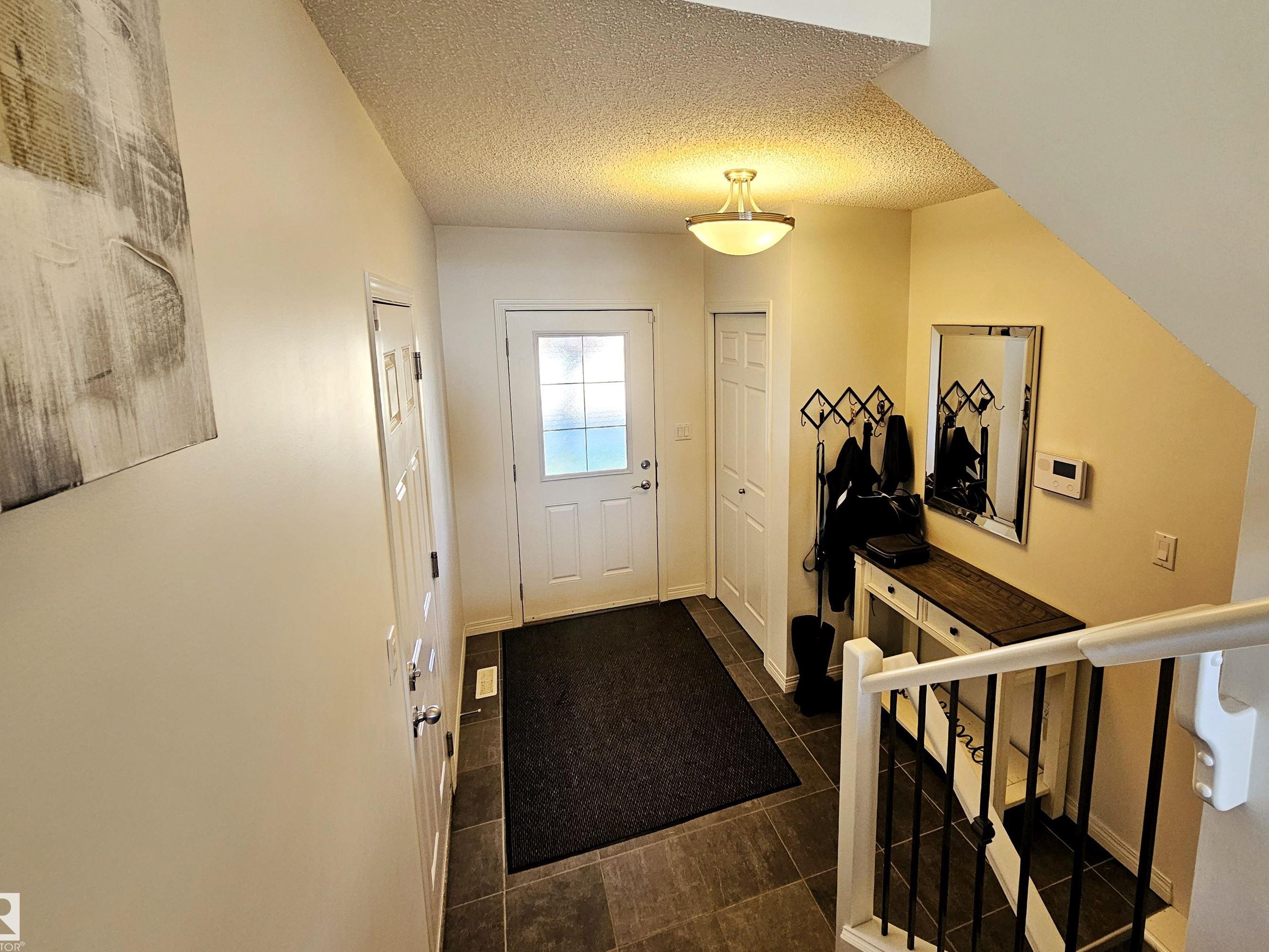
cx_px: 704
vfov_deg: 81.3
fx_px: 550
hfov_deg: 97.8
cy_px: 409
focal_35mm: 15
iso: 160
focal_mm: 2.2
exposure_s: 1/60
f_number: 2.2
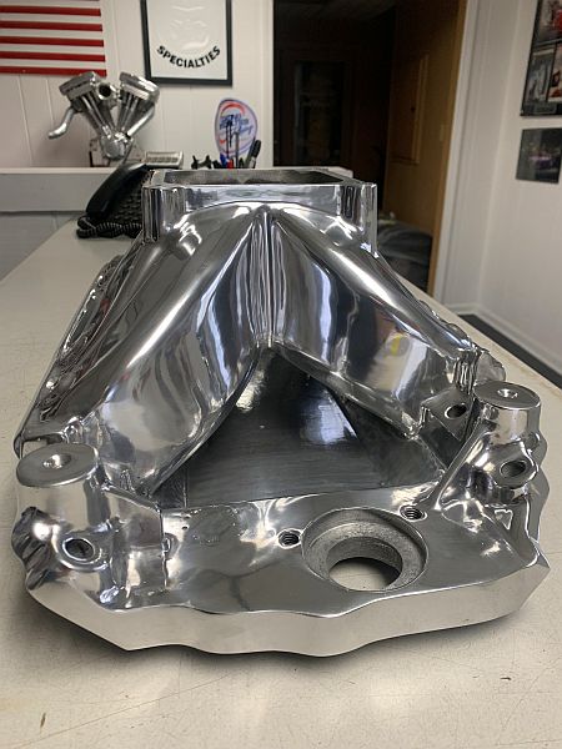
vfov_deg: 67.3
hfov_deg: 53.1
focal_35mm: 26
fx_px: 563
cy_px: 374
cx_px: 281
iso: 125
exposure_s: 1/60
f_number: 1.8
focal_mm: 4.25
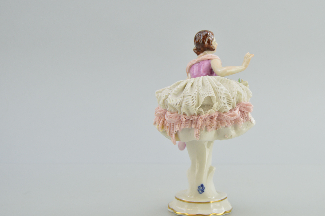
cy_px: 102
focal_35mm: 62
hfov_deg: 32.5
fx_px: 556
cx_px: 196
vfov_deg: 22.0
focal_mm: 31
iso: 400
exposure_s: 1/125
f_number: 4.5
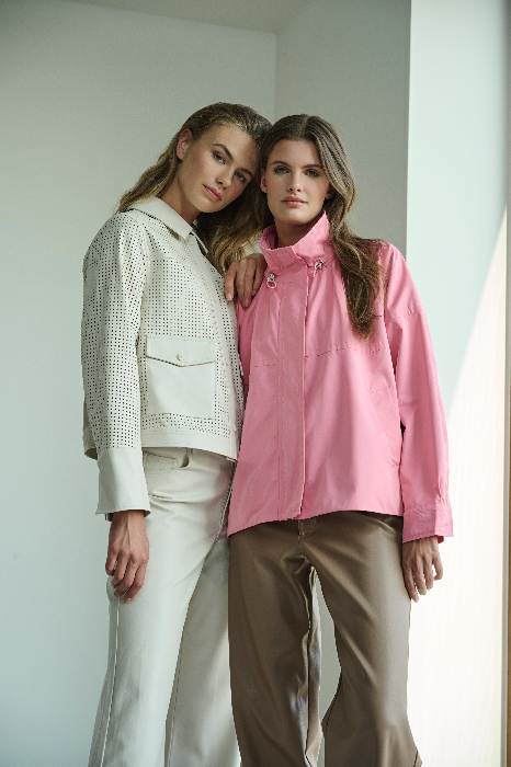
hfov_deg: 23.8
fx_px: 1215
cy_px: 384
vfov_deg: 35.1
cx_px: 256
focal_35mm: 57
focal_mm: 57
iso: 200
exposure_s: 1/200
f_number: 4
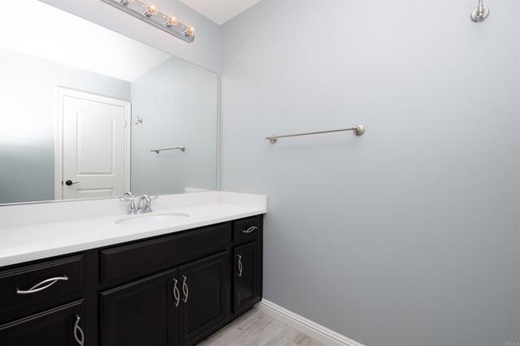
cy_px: 173
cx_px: 260
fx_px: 231
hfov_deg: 96.8
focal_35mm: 16
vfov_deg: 73.7
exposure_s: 1/250
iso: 320
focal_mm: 16
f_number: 7.1
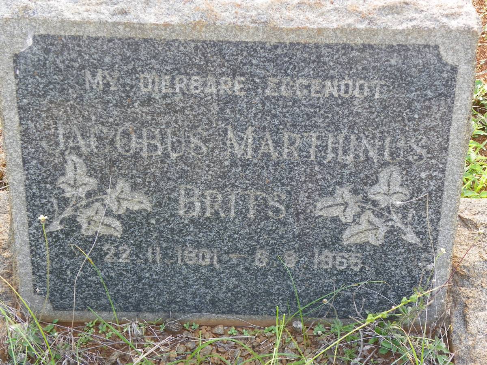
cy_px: 182
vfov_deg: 21.6
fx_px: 957
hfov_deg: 28.6
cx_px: 244
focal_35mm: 68
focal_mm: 12.1
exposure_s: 1/40
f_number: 3.5
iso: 64
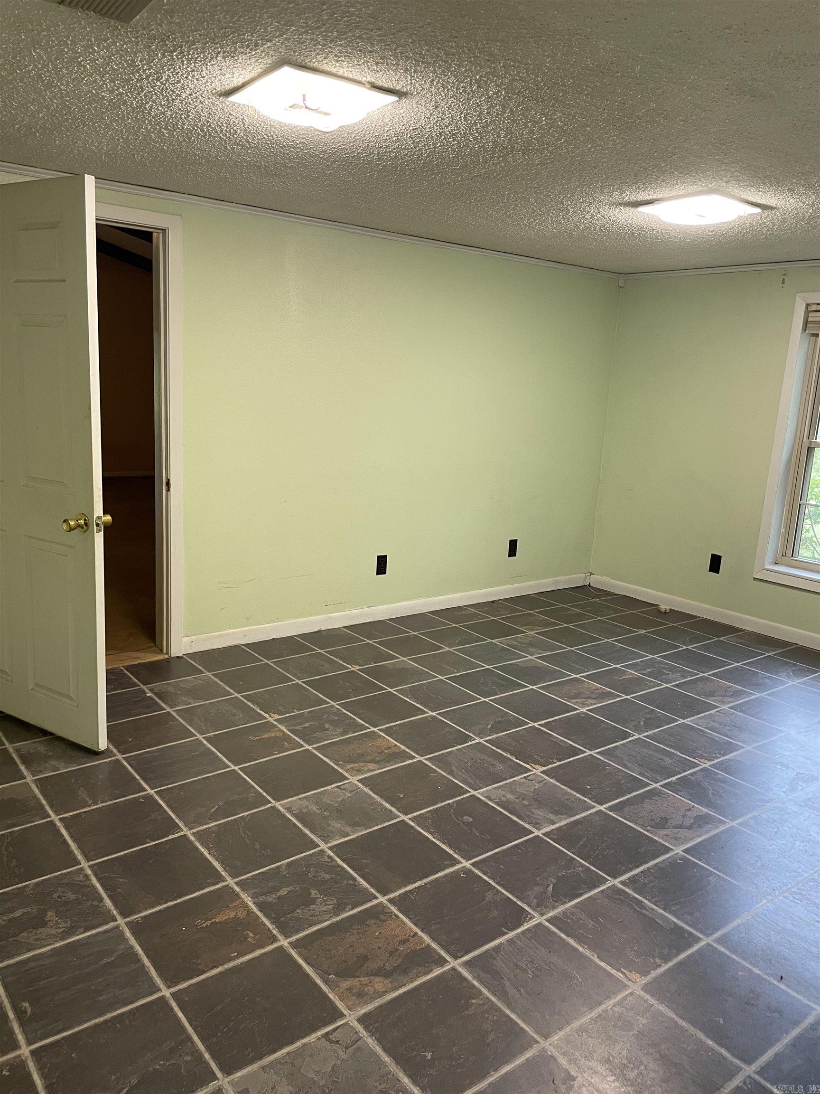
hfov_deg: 53.1
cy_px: 547
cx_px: 410
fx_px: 821
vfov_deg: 67.3
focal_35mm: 26
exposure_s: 1/60
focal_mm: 4.2
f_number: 1.6
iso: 125
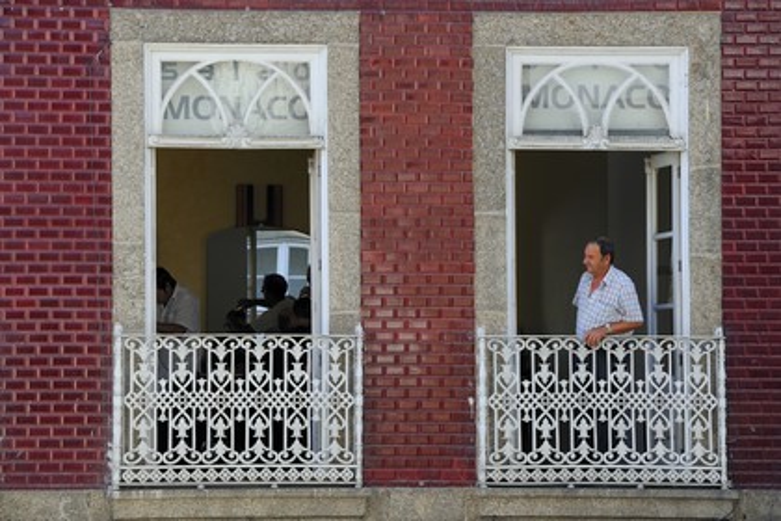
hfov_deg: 11.4
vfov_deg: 7.6
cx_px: 390
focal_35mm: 180
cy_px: 260
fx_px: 3905
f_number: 6.3
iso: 200
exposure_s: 1/200
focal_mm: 180
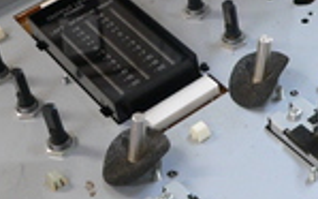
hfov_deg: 20.9
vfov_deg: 13.3
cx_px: 290
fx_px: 840
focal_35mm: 97
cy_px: 1
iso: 200
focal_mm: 6
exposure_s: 1/20
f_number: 2.8
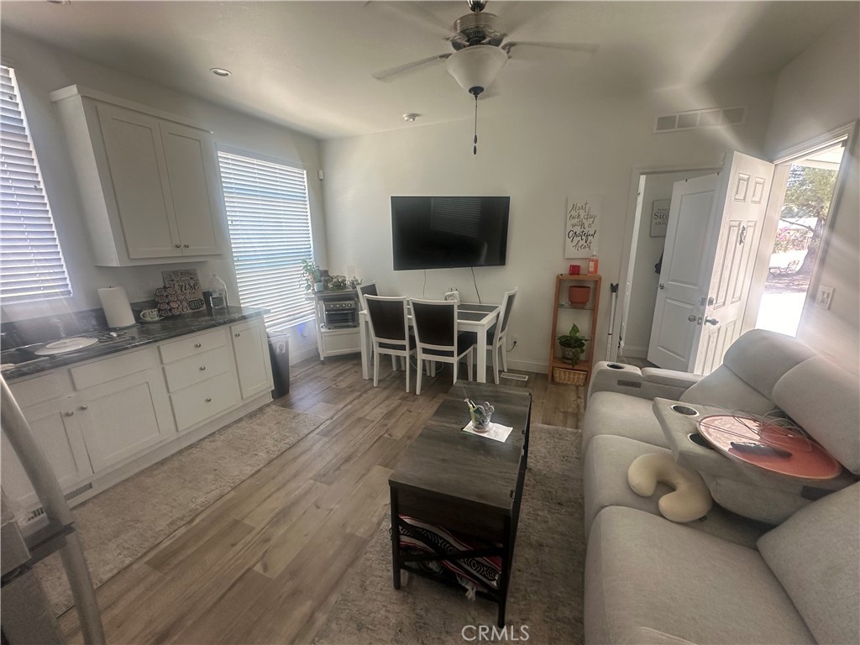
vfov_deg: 85.7
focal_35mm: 14
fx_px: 348
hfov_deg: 102.1
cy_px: 322
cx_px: 430
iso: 250
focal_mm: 2.22
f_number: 2.2
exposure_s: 1/120
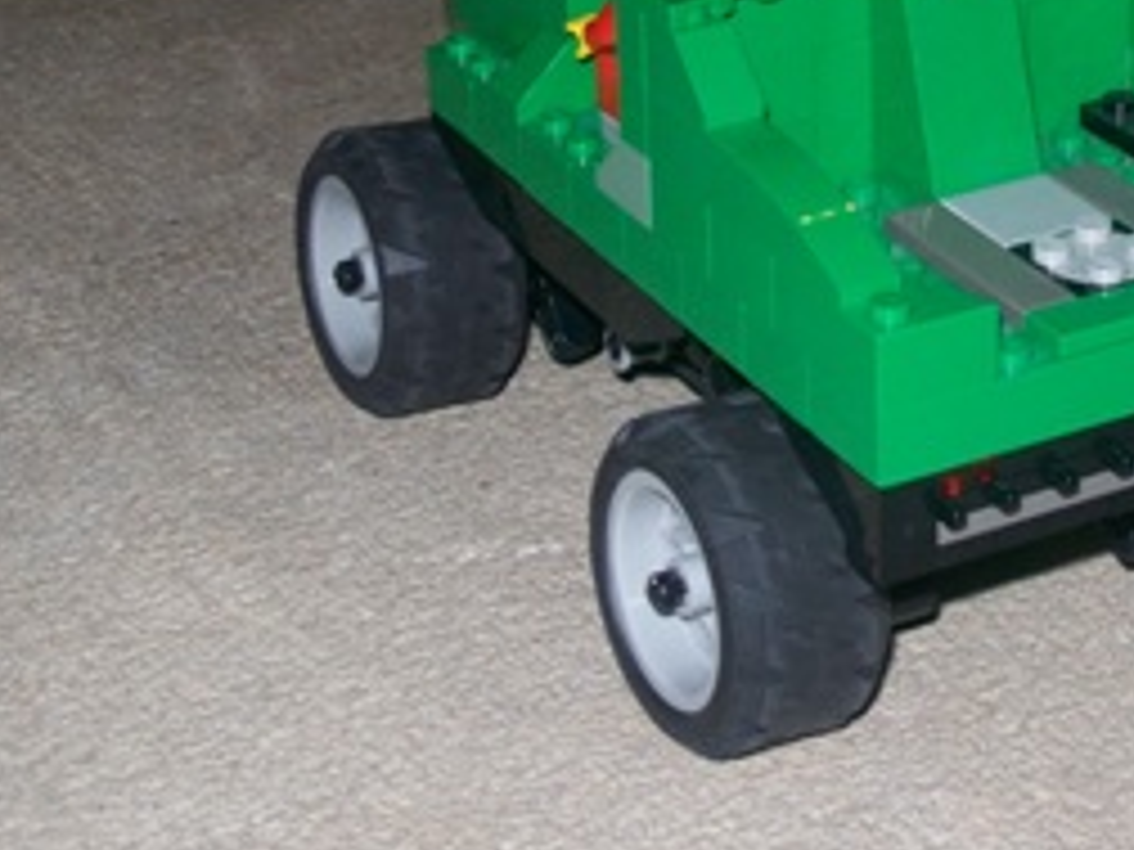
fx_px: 3112
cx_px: 880
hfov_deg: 20.5
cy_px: 220
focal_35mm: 95
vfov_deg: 15.5
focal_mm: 9.4
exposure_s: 1/84.5
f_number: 3.4
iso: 80
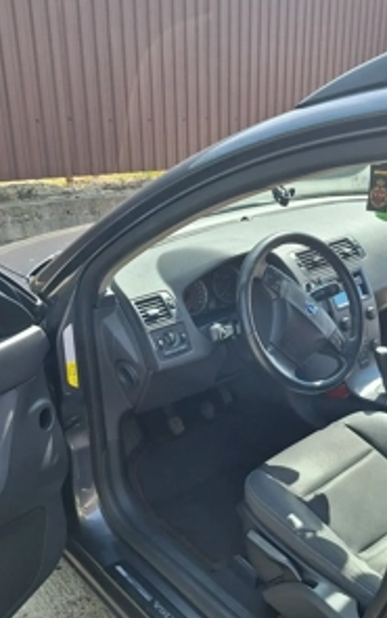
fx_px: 557
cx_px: 251
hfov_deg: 38.0
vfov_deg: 58.1
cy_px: 309
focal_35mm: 33
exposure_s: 1/646
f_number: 1.8
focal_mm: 5.54
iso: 40
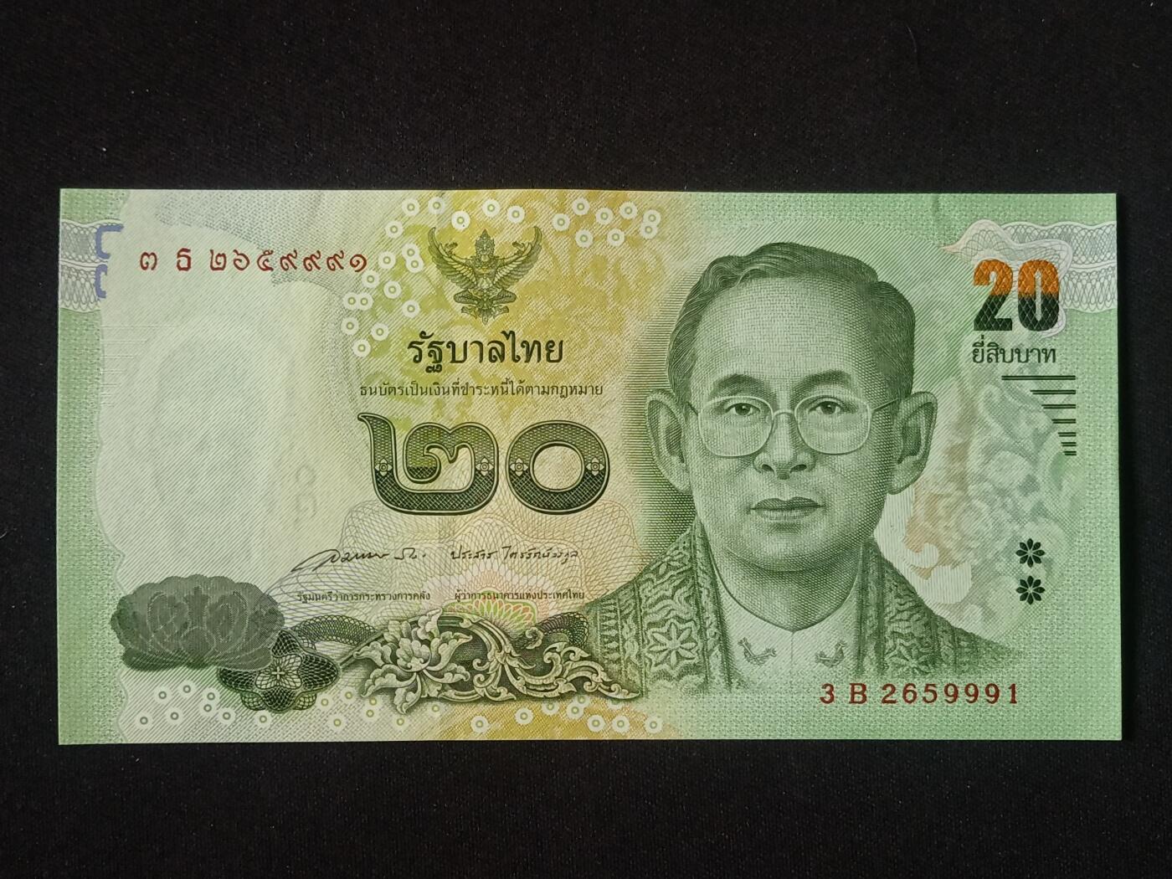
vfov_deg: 30.9
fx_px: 1591
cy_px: 440
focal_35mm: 47
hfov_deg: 40.4
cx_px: 586
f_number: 1.8
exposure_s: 1/50
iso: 837
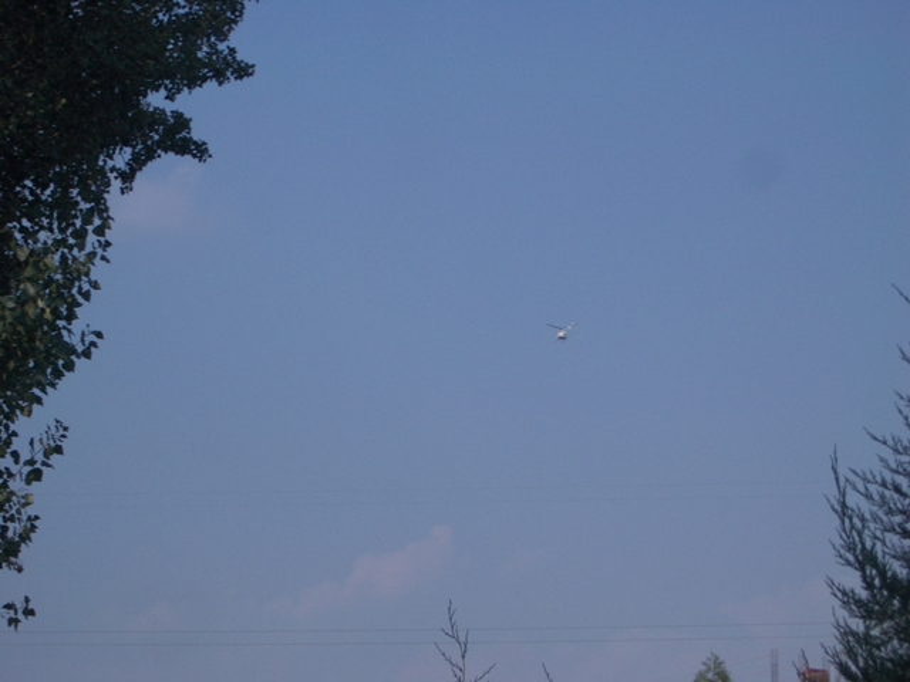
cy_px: 341
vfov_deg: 14.1
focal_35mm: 105
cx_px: 455
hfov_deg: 18.7
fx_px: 2760
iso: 50
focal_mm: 17.4
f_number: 7.7
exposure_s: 1/320
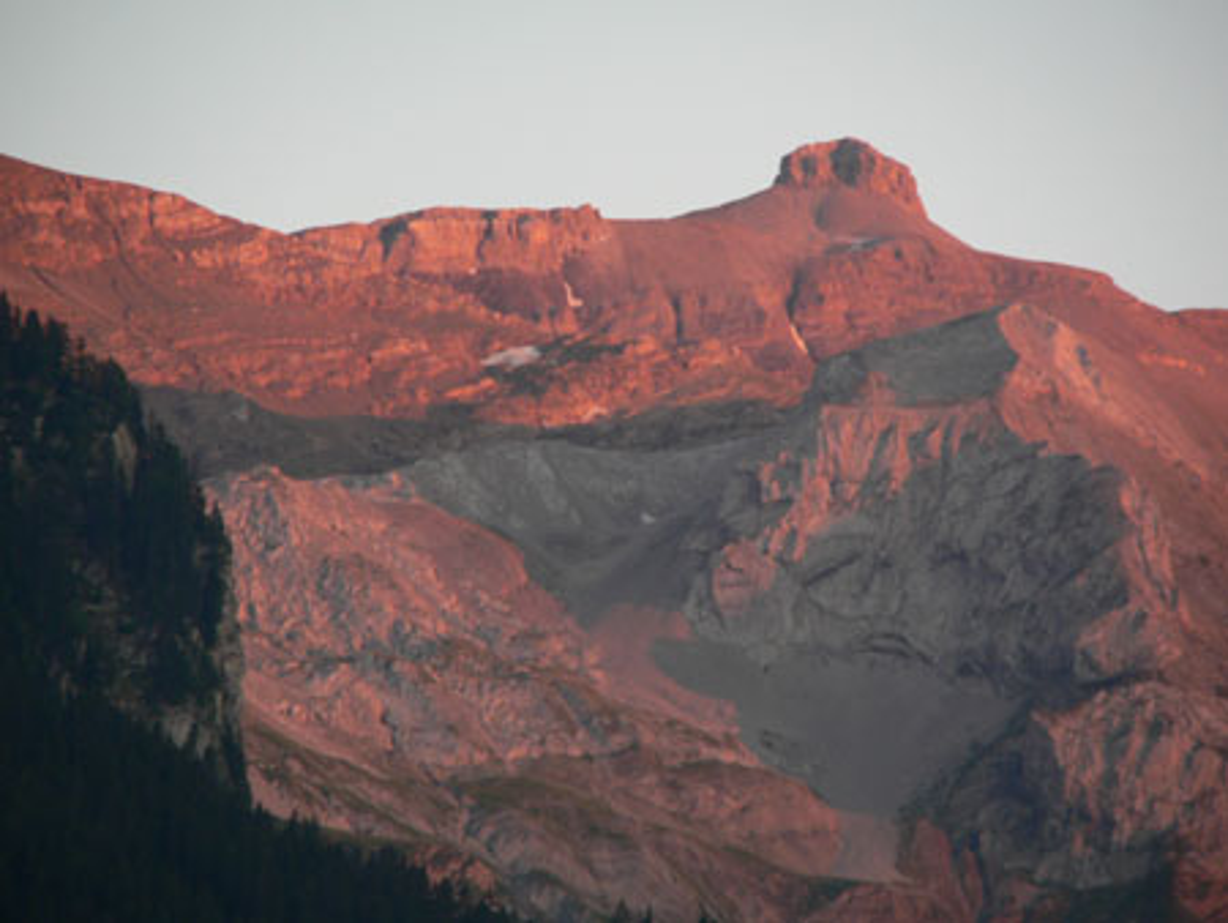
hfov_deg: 4.6
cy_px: 462
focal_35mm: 432
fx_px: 15333
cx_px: 614
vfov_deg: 3.4
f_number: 2.8
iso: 80
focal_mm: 72
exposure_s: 1/60
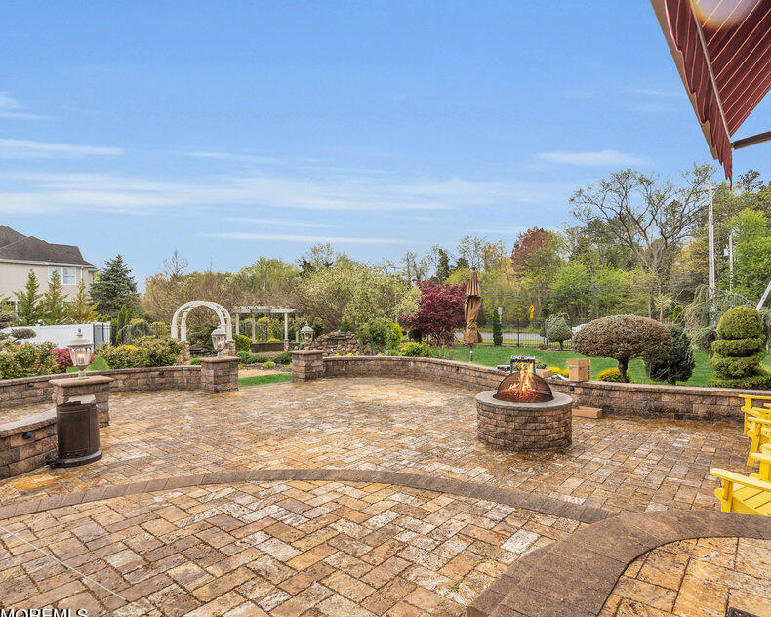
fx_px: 434
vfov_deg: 70.8
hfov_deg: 83.0
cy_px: 319
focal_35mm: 19
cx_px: 426
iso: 100
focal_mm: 16
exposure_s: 1/160
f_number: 8
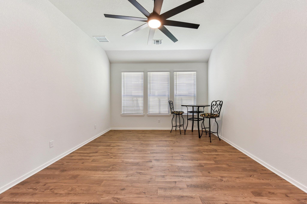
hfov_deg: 104.3
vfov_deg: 81.2
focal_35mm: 14
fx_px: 119
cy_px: 102
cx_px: 154
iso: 280
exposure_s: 1/15
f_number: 8
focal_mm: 14
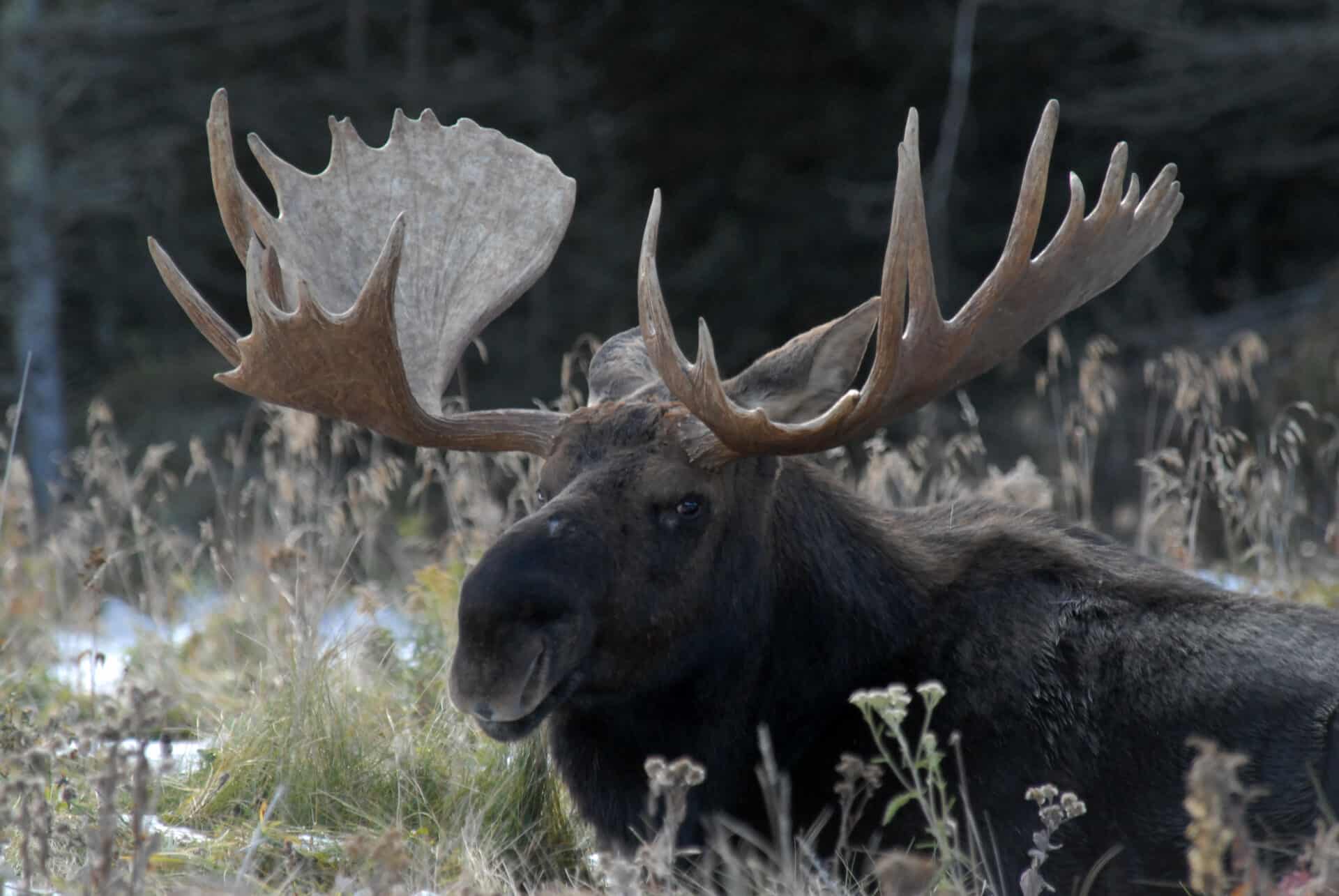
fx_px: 22342
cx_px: 670
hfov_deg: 3.4
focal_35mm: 600
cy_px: 448
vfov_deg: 2.3
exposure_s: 1/160
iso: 400
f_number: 6.3
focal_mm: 400
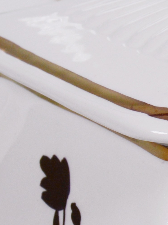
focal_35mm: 261
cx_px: 447
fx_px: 1689
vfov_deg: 7.6
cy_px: 140
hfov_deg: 5.4
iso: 200
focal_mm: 30
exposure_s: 1/200
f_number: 7.1
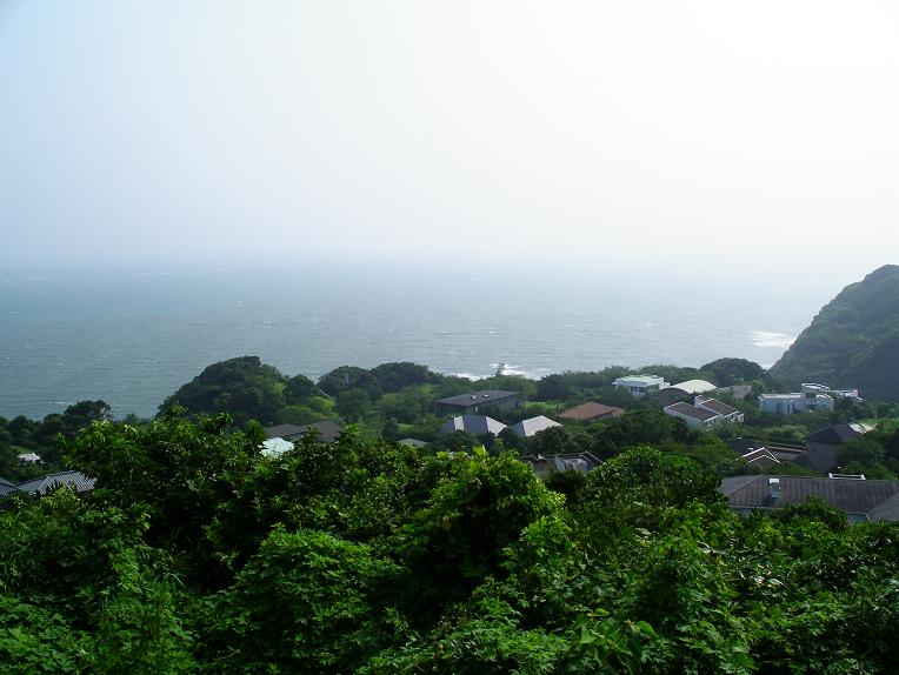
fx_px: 962
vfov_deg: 38.7
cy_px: 338
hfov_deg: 50.1
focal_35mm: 37
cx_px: 450
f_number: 7.8
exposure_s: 1/400
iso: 80
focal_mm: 7.8
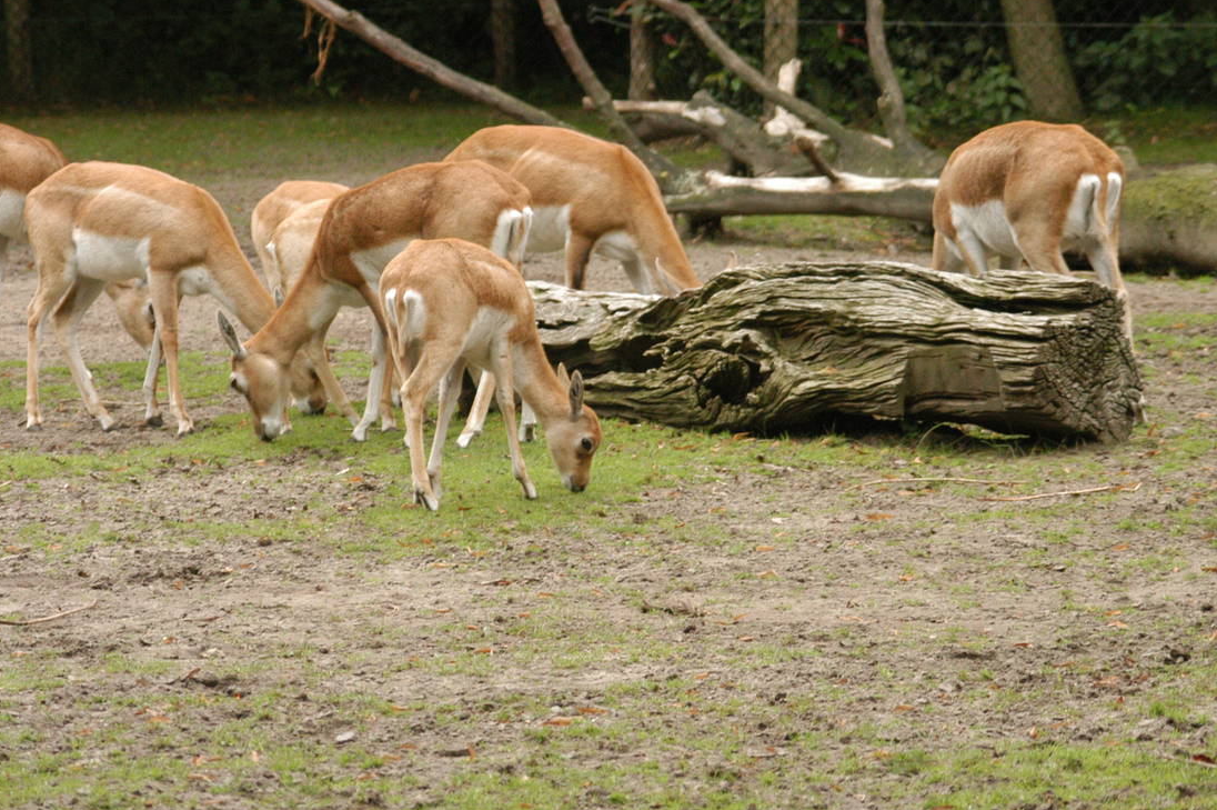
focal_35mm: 219
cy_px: 337
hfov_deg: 9.4
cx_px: 543
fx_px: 7398
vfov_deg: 6.3
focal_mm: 100
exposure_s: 1/500
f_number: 5.6
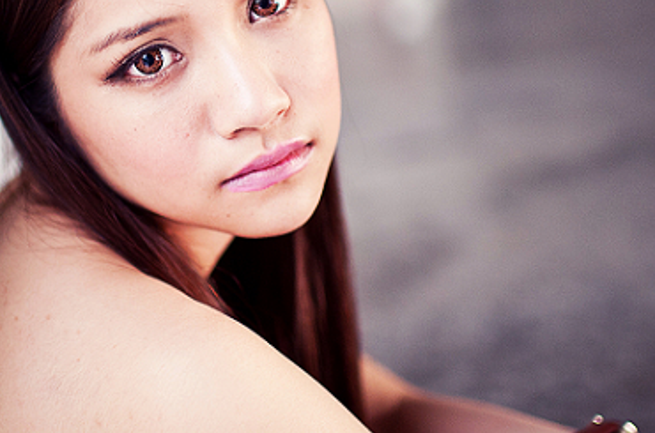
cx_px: 161
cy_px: 60
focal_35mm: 71
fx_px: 1289
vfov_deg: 18.8
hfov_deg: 28.1
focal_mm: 35
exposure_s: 1/160
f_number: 1.4
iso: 500
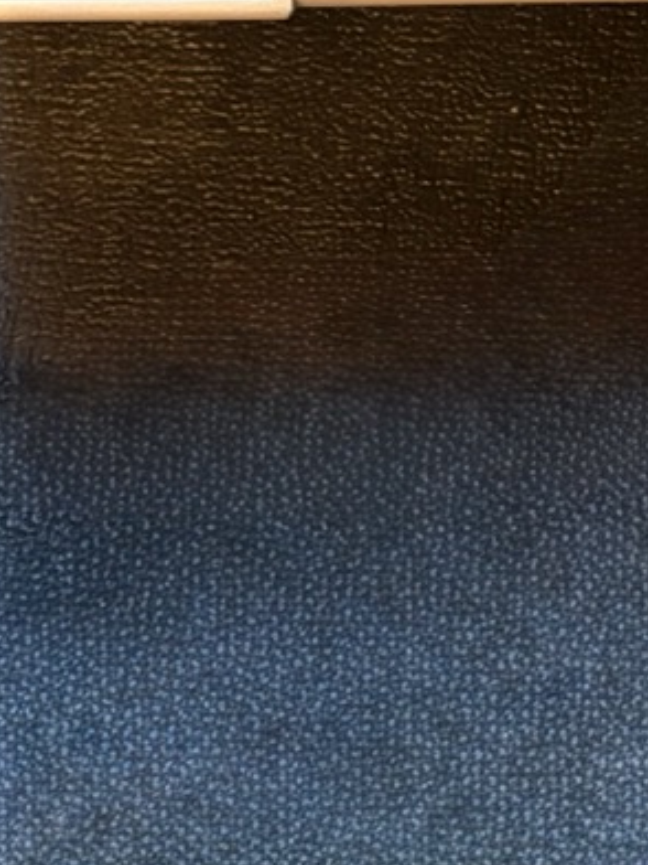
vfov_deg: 21.8
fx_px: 2122
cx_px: 694
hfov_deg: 16.9
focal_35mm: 85
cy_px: -86
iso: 640
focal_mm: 5.96
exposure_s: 1/32
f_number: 1.6
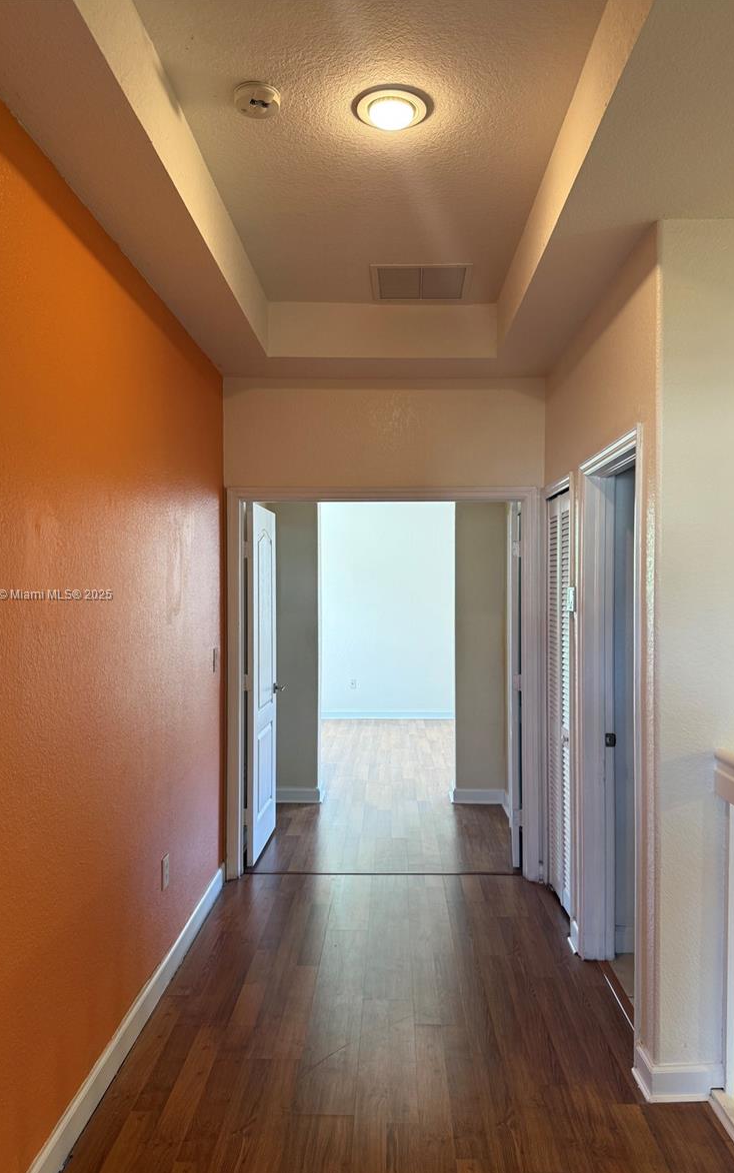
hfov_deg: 47.6
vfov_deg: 70.4
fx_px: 832
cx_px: 379
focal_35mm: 26
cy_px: 595
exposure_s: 1/120
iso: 125
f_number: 1.78
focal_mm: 6.76
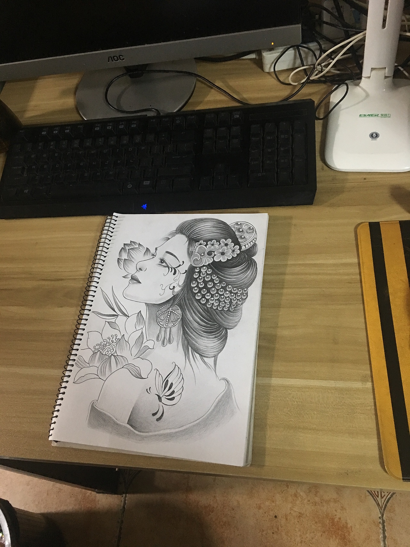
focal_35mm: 29
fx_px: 458
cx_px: 205
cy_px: 274
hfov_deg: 48.2
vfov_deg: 61.7
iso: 100
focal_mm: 4.15
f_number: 2.2
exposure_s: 1/10
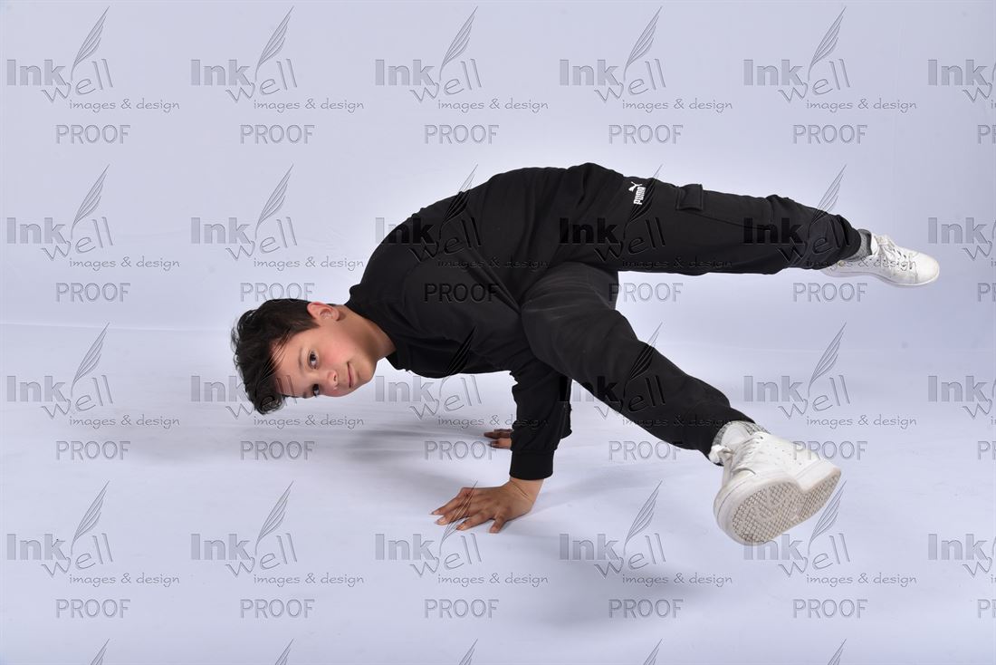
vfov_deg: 41.1
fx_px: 886
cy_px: 332
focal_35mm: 32
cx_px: 498
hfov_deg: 58.7
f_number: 8
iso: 250
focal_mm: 32
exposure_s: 1/200
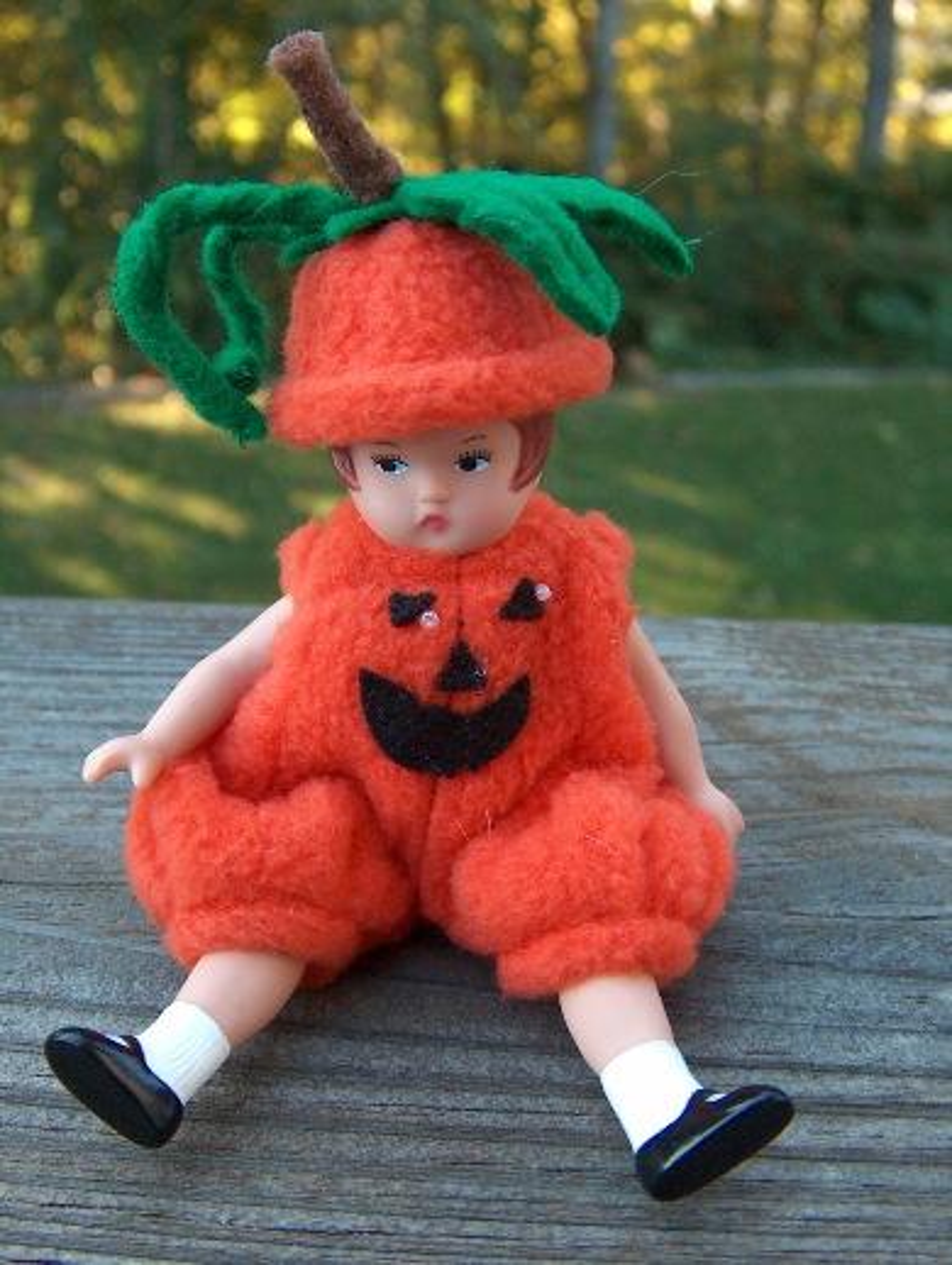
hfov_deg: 38.8
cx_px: 476
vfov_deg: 50.1
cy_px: 632
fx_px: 1353
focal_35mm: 37
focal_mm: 7.6
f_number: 2.8
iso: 200
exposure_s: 1/96.8
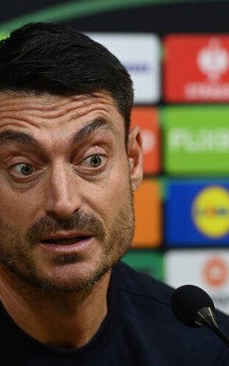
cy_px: 183
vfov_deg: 4.6
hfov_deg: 2.9
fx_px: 4599
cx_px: 105
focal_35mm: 461
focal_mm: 300
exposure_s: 1/500
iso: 2500
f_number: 5.6
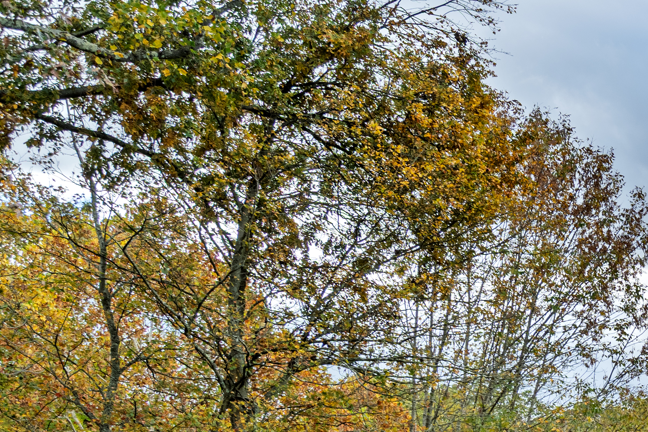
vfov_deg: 15.8
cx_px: 1066
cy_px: 688
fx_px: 1404
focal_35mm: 78
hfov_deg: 20.6
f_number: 5
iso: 200
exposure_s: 1/250
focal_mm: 23
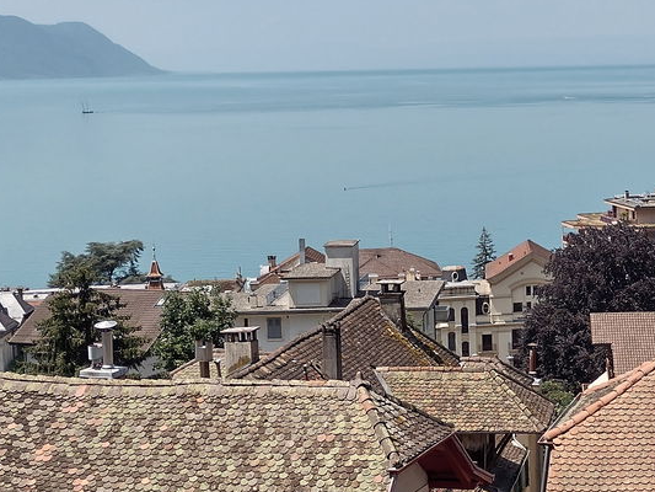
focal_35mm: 81
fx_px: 1533
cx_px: 555
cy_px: 212
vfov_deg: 18.2
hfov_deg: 23.6
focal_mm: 4.71
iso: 100
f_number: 1.7
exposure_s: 1/1968
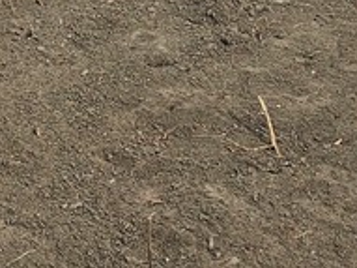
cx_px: 105
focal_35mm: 129
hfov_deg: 15.2
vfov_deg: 10.2
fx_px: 1330
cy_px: -350
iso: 50
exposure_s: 1/4591
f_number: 1.8
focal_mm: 5
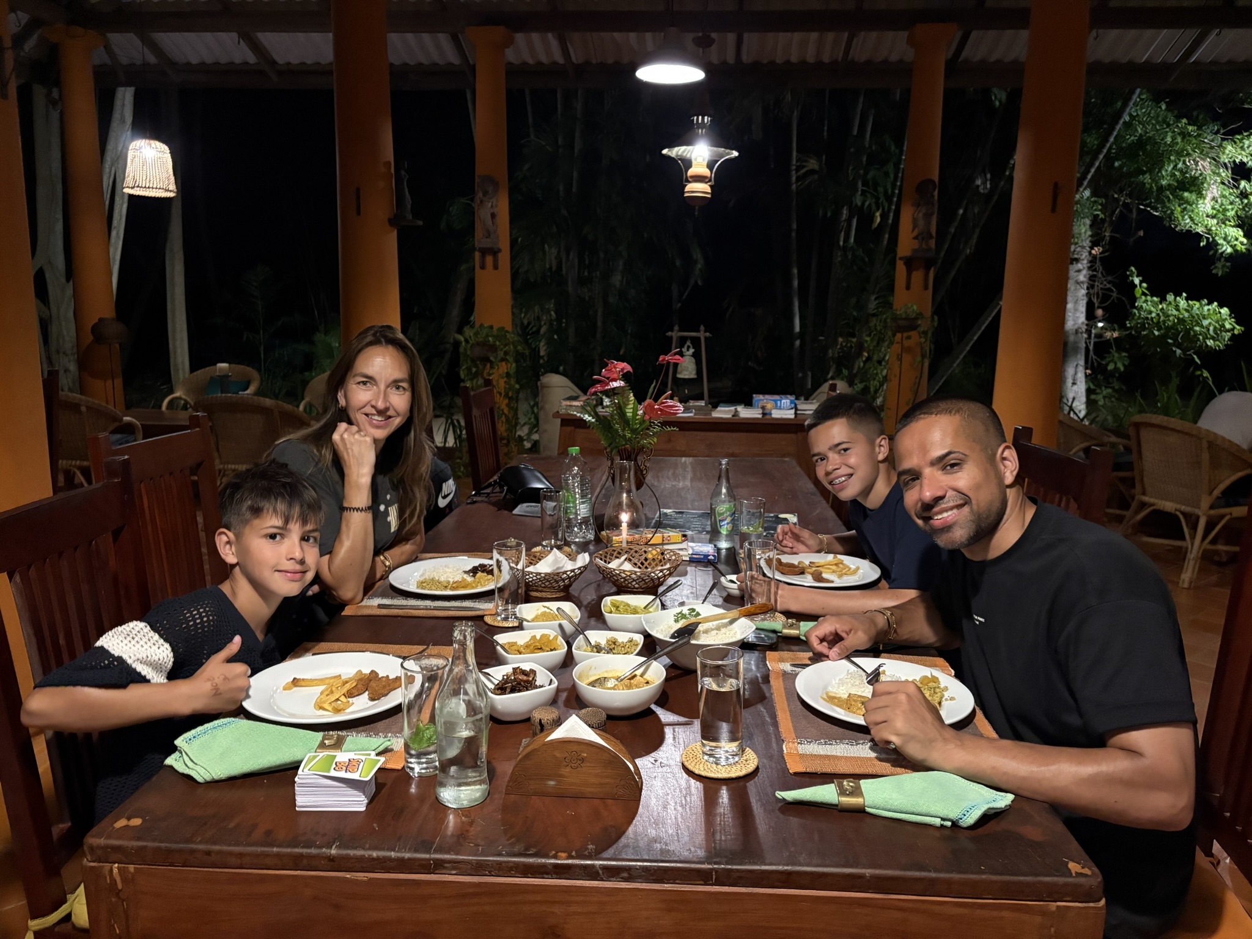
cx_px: 626
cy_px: 470
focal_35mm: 26
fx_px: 940
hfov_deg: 67.3
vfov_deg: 53.1
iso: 500
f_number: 1.6
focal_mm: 5.96
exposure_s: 1/25
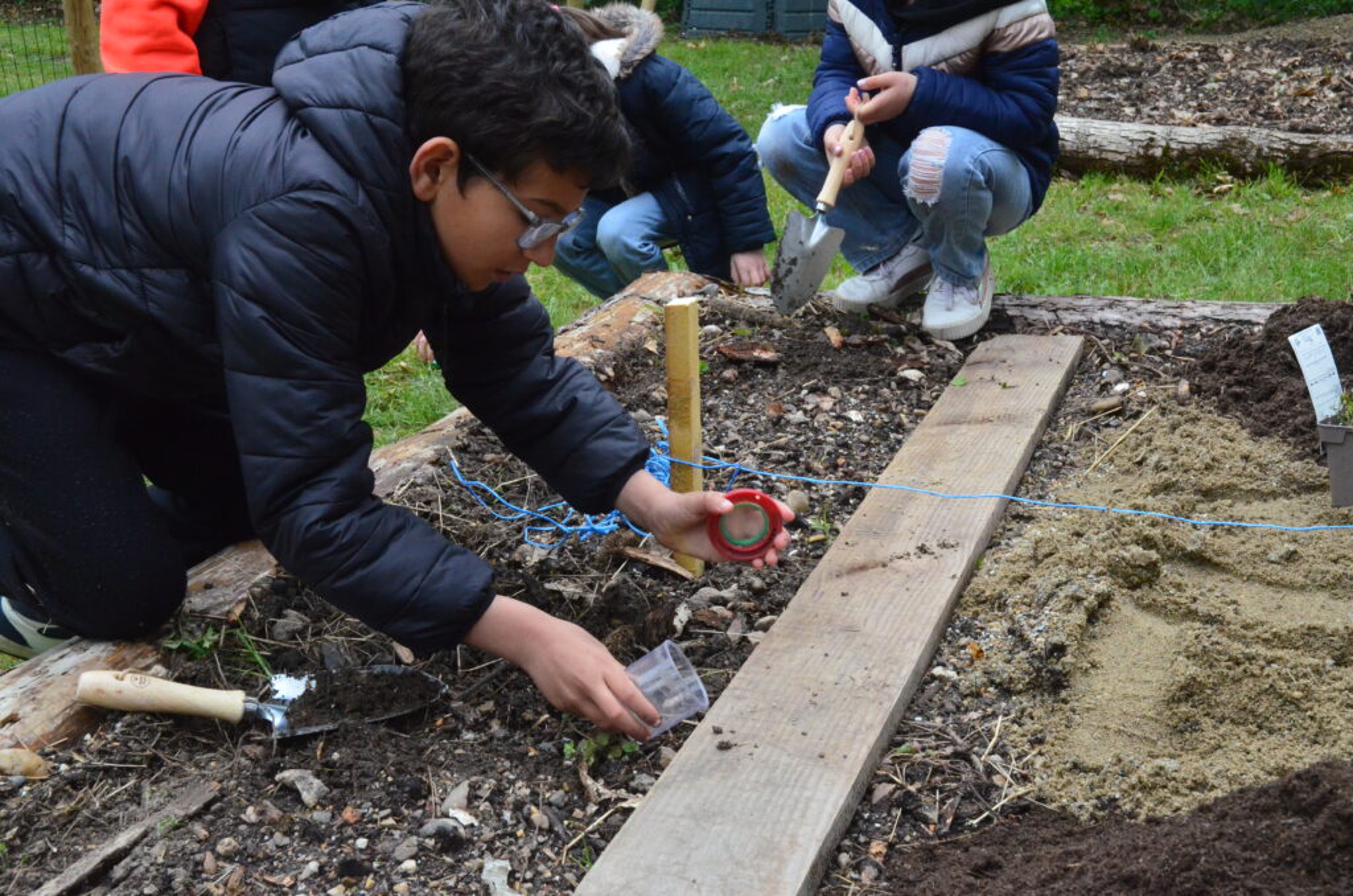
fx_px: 1744
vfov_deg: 28.8
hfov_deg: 42.4
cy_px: 448
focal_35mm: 46
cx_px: 676
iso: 3200
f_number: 13
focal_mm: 31
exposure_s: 1/640
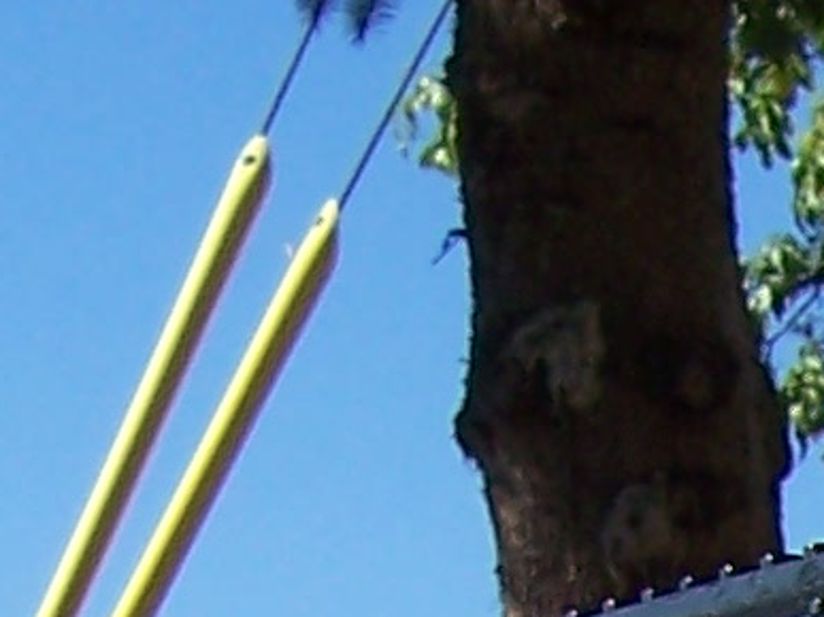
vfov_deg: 6.2
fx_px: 5354
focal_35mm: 225
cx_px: 1418
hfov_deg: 8.5
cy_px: 1719
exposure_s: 1/350
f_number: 5.6
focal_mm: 5.6
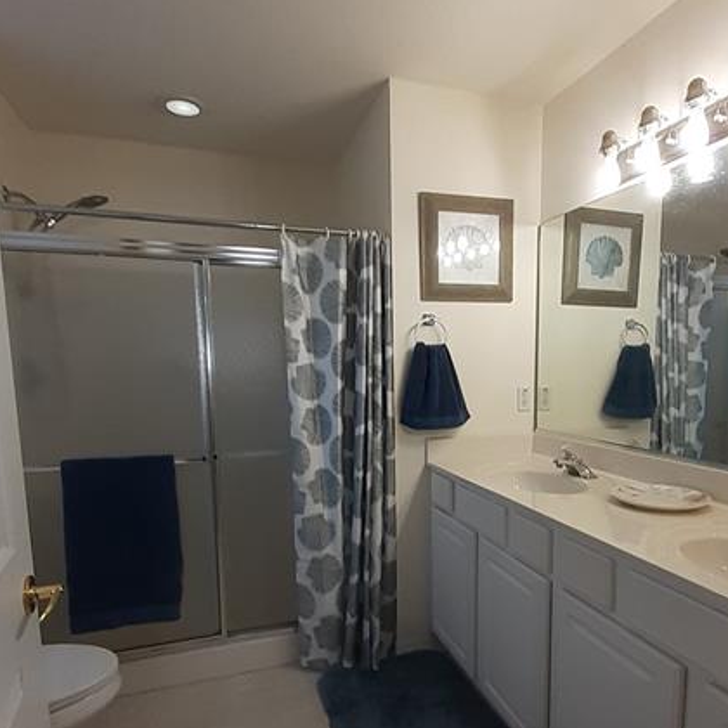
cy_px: 435
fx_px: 500
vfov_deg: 71.4
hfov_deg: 72.1
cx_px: 383
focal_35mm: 21
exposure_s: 1/60
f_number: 2.2
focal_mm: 1.13
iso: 40
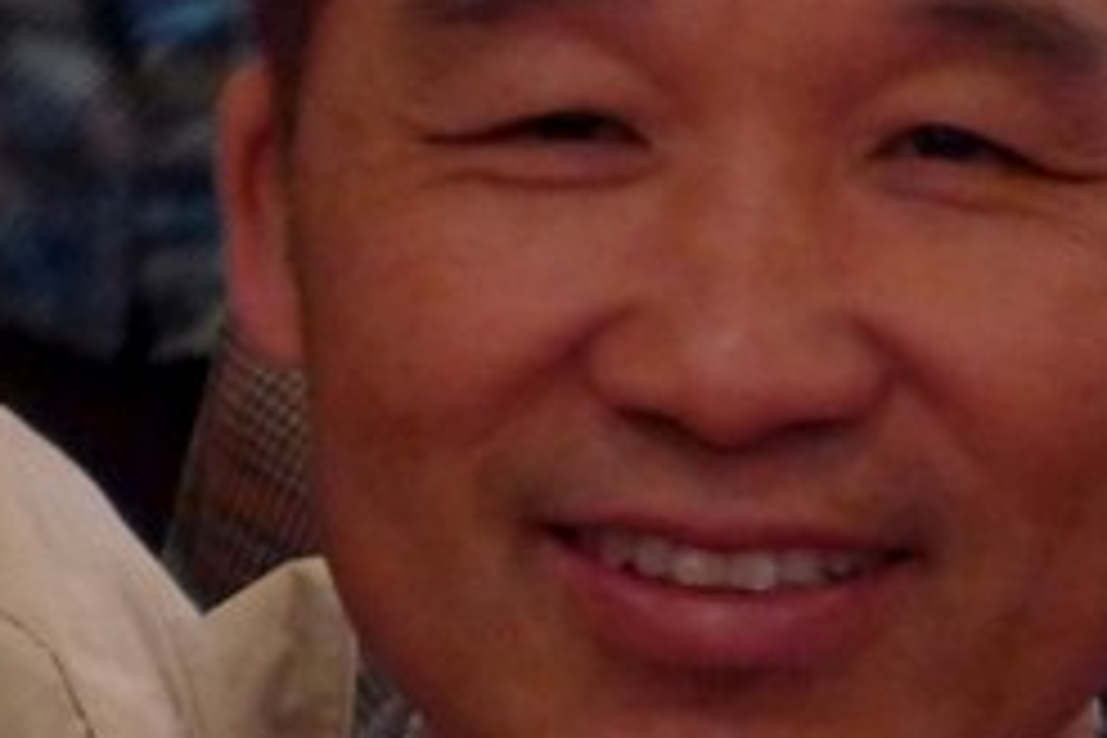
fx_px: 13006
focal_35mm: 423
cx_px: 2786
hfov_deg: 4.7
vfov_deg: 3.2
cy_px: 648
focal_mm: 12.8
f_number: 2
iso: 400
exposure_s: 1/40
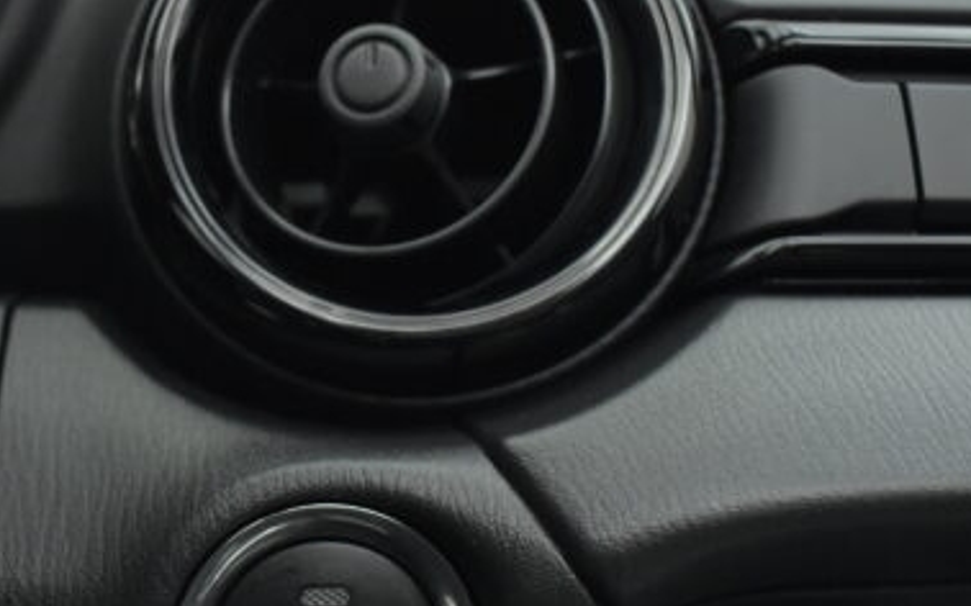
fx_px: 1481
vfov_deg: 23.0
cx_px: 349
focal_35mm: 56
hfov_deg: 36.0
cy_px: 410
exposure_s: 1/100
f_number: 3.5
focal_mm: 18
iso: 1600
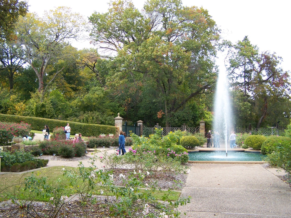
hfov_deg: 49.0
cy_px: 109
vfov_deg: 37.7
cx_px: 146
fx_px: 320
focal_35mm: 38
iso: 100
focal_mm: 6.3
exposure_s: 1/125
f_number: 2.8
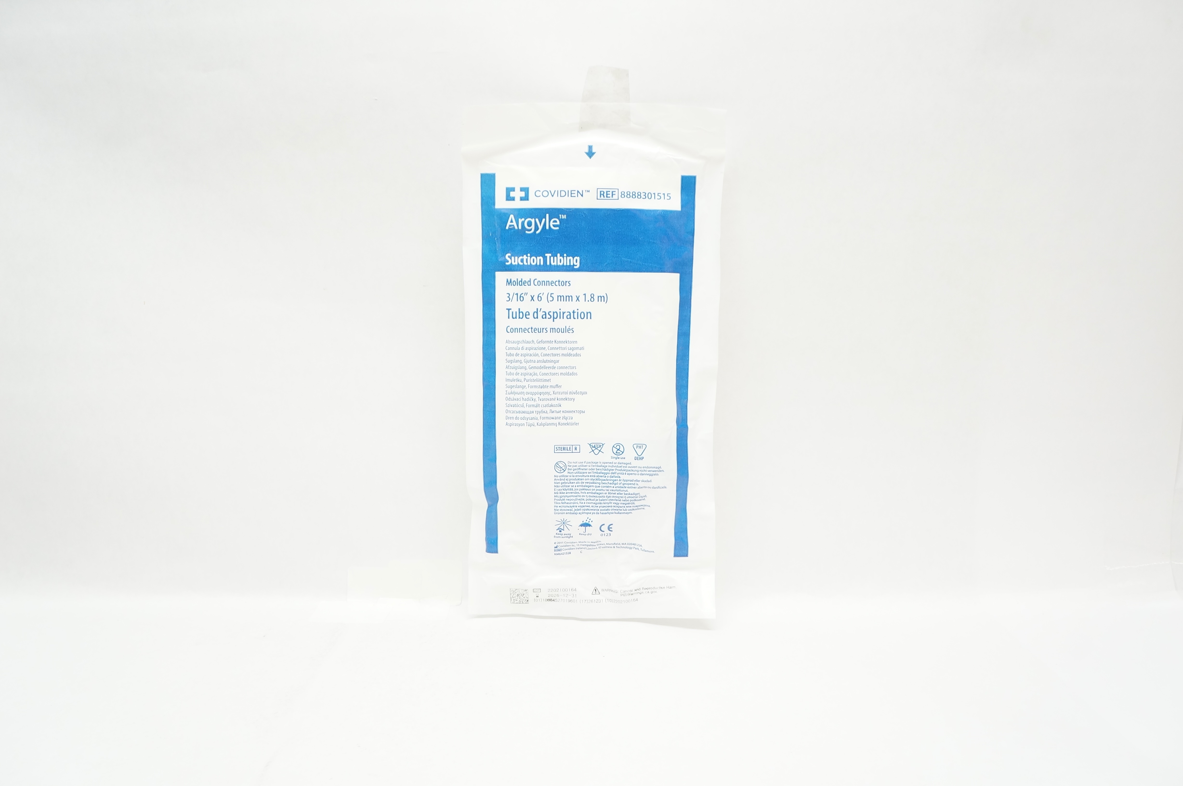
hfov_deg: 67.4
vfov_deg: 47.8
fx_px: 886
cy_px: 393
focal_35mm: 27
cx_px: 592
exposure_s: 1/60
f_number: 6.3
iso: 800
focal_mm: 18
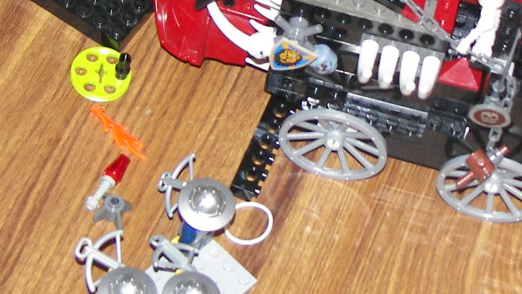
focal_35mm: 194
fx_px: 2686
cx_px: 366
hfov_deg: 11.1
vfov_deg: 6.3
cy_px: 42
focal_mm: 13.4
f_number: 2.8
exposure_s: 1/40
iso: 100
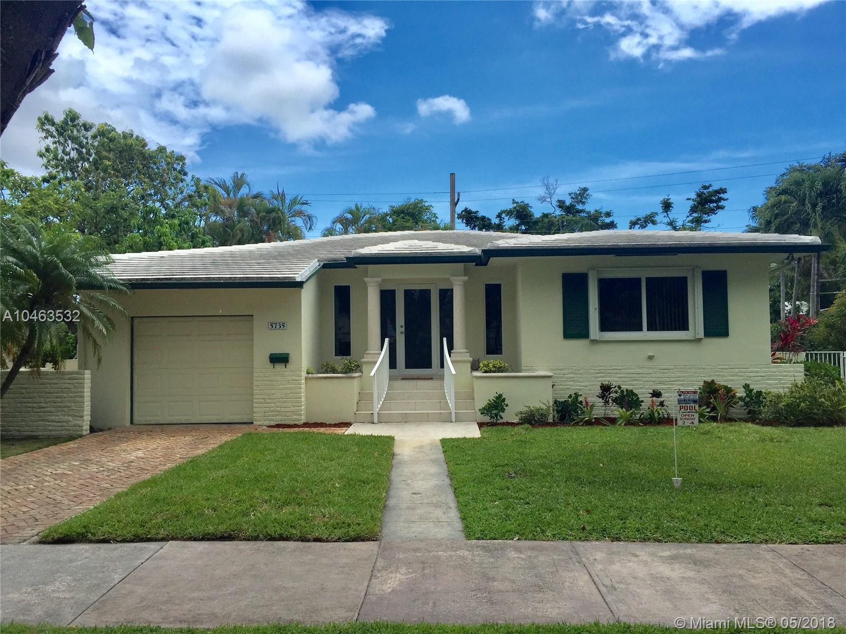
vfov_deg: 48.2
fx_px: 709
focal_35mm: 29
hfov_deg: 61.7
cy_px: 317
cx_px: 423
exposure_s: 1/1464
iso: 32
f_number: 2.2
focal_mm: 4.15
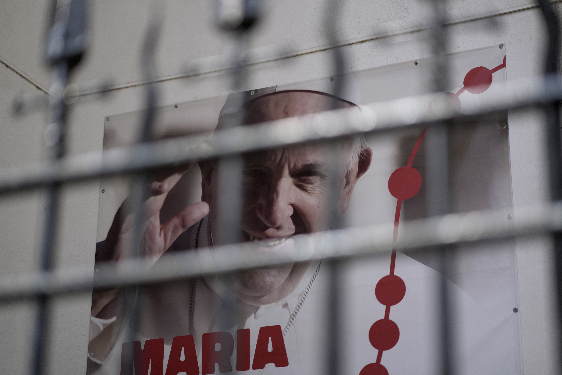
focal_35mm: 85
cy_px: 188
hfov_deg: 23.9
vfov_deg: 16.1
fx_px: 1327
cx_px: 281
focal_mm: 85
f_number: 1.4
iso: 160
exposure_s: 1/6400
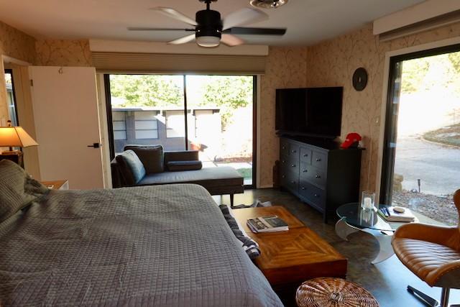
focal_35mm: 24
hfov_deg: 73.7
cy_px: 154
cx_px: 230
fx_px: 307
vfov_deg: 53.2
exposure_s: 1/30
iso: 125
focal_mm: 9
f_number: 2.8
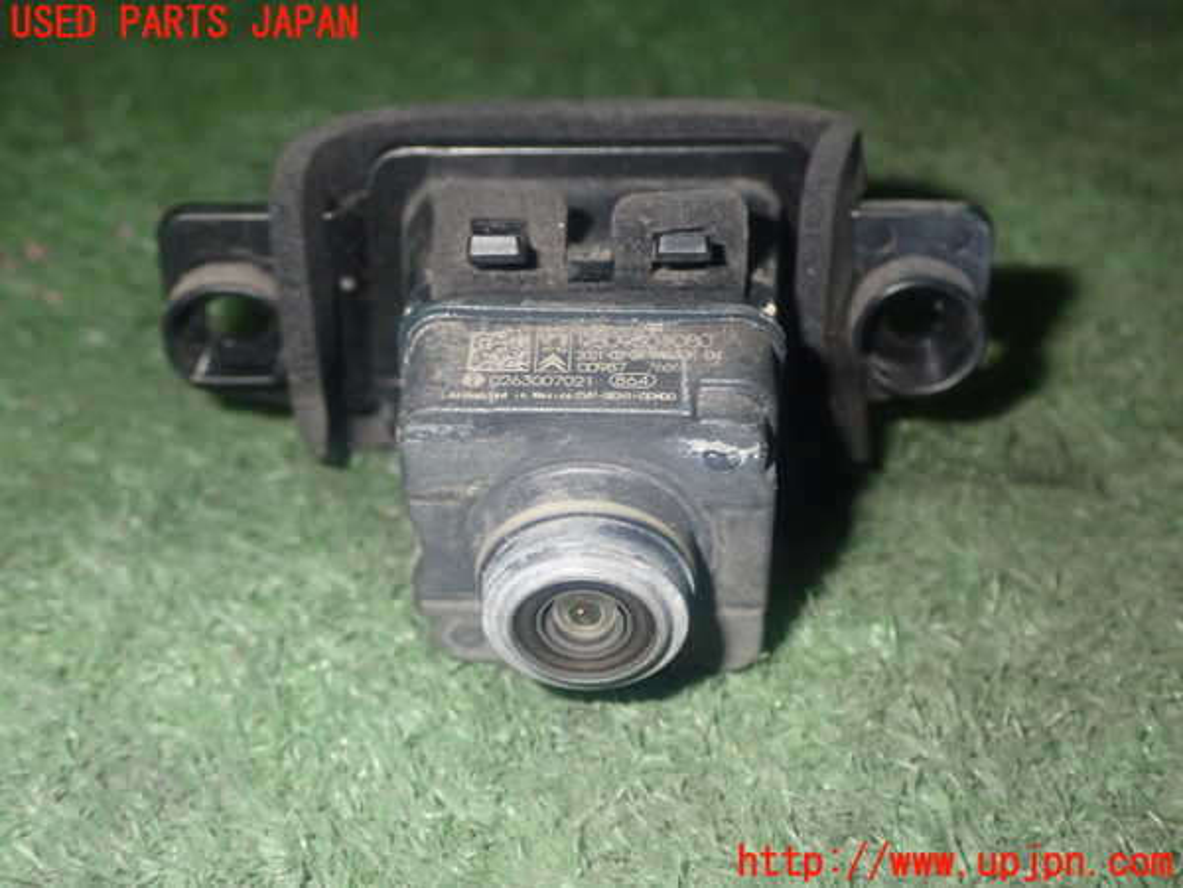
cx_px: 592
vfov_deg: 29.1
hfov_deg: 38.2
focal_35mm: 50
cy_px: 444
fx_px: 1709
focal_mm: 9.01
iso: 640
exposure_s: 1/50
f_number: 9
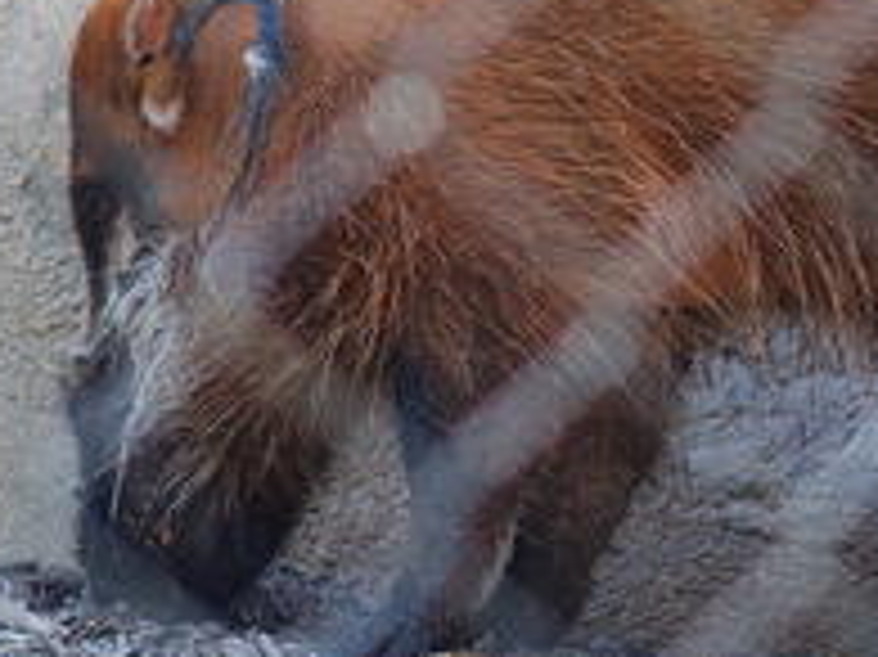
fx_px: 15817
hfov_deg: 3.2
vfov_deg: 2.4
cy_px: 45
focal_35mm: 624
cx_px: 666
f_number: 2.8
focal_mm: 56.7
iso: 250
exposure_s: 1/250
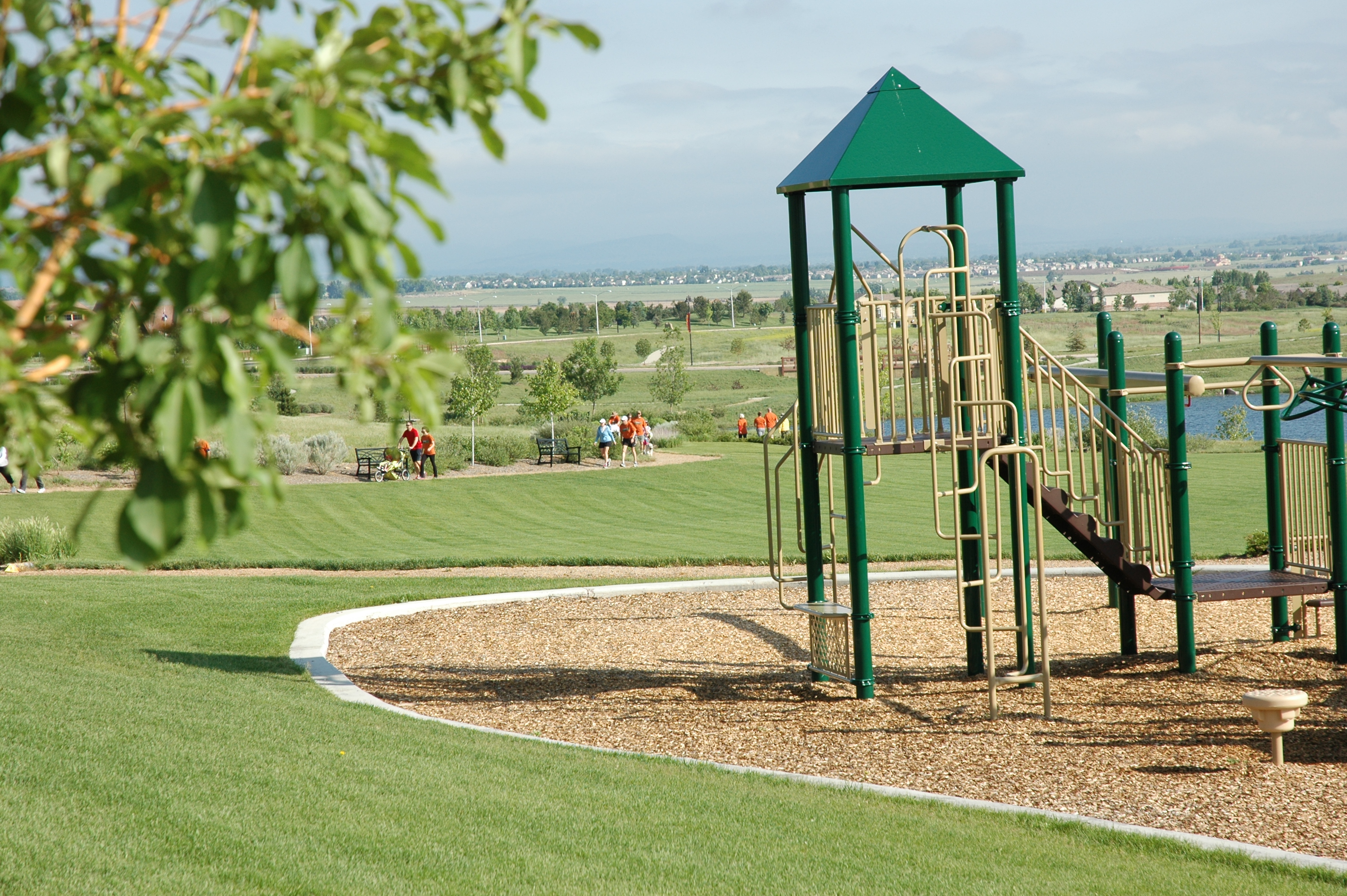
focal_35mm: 105
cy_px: 448
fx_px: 3925
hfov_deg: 19.5
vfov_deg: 13.0
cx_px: 674
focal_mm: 70
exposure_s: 1/250
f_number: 8
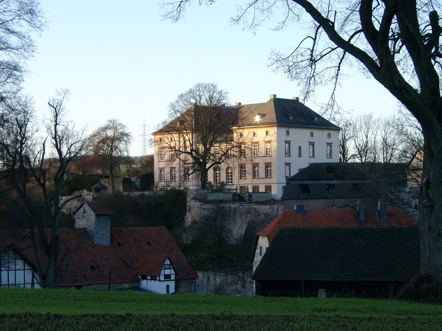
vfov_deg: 14.8
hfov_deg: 19.6
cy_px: 166
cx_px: 221
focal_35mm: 100
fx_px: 1277
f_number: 4
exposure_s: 1/83.6
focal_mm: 20.74
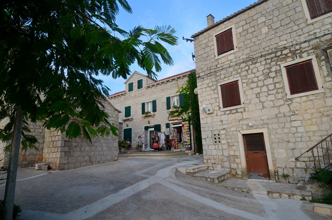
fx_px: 166
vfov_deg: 67.1
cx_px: 166
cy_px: 110
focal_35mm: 18
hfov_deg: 90.1
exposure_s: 1/250
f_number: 5.6
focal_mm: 12
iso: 400
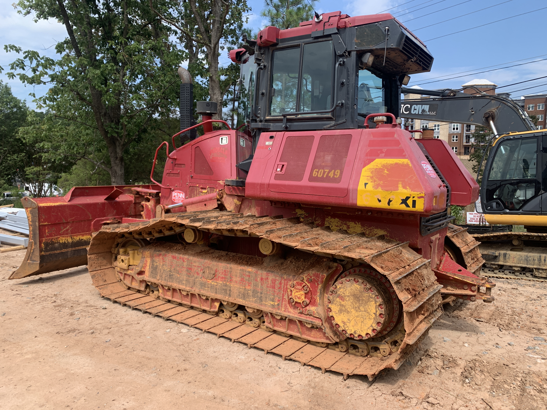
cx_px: 274
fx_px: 411
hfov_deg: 67.3
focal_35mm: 26
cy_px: 205
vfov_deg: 53.1
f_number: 1.8
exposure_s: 1/1266
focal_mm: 4.25
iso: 25
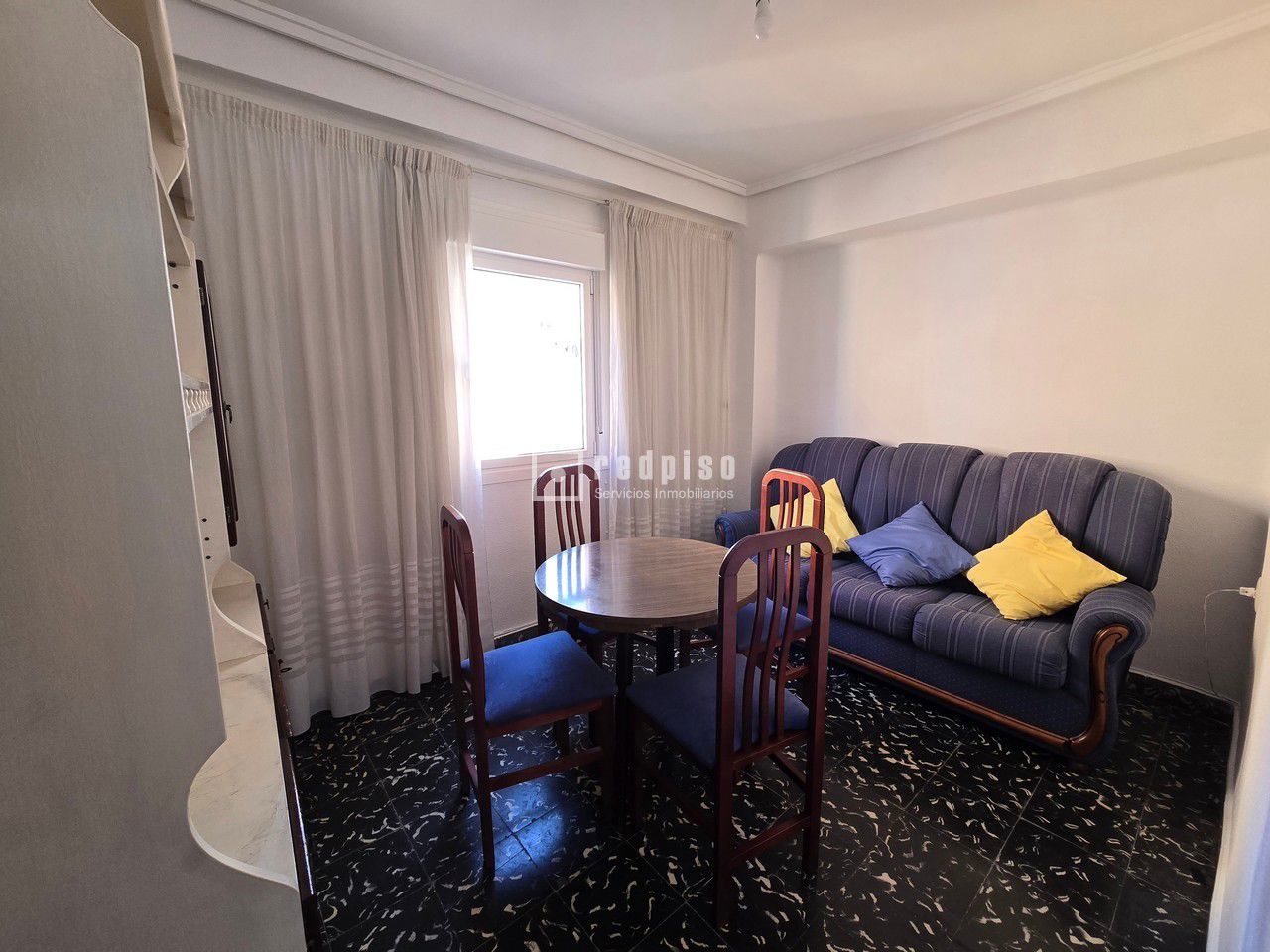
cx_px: 635
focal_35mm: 13
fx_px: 477
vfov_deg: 89.9
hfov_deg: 106.2
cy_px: 476
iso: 100
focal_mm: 2.2
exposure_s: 1/50
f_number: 2.2
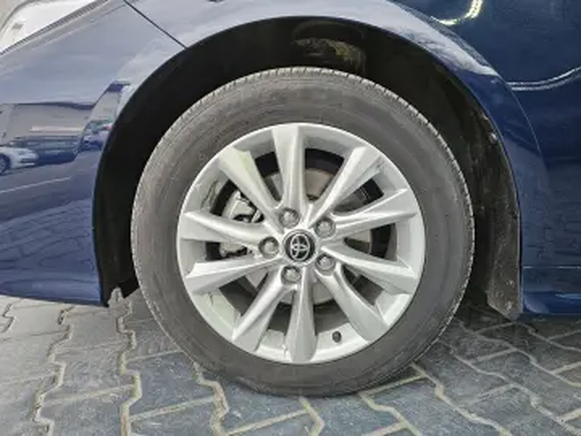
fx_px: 386
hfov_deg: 73.9
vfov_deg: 58.9
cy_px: 218
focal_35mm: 23
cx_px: 290
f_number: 1.7
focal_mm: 6.3
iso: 200
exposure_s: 1/190
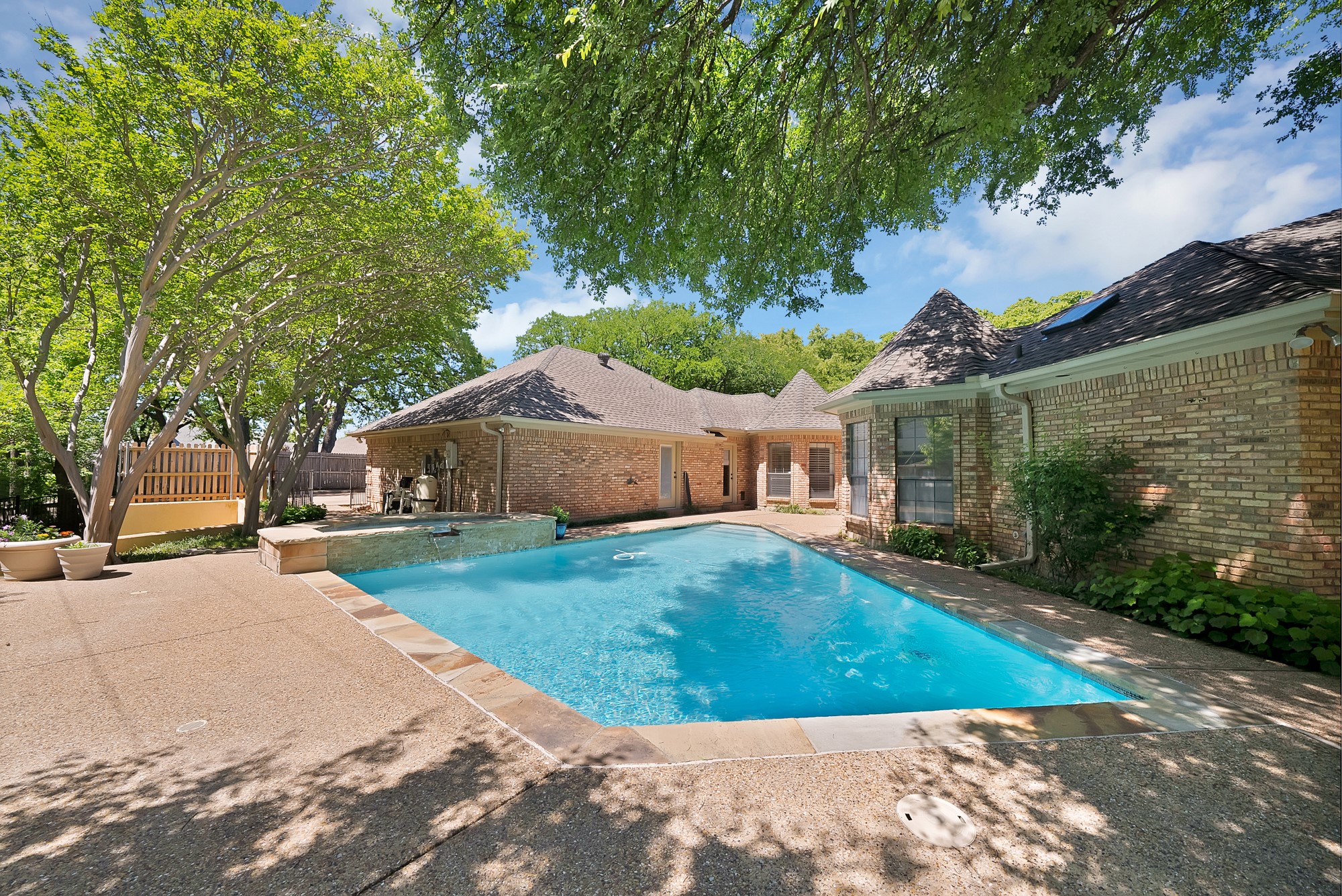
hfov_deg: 112.6
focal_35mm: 12
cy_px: 448
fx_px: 447
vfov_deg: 90.1
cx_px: 671
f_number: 9
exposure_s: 1/250
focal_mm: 12
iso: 640
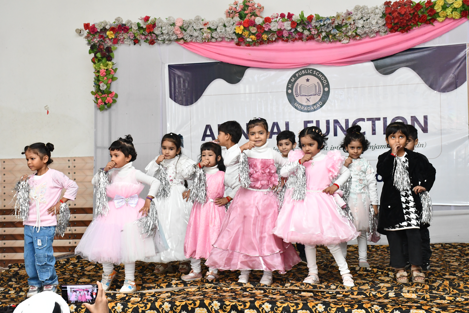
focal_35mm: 63
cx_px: 234
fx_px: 821
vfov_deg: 21.6
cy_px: 156
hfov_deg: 31.9
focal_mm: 42
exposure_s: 1/125
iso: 3200
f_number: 10
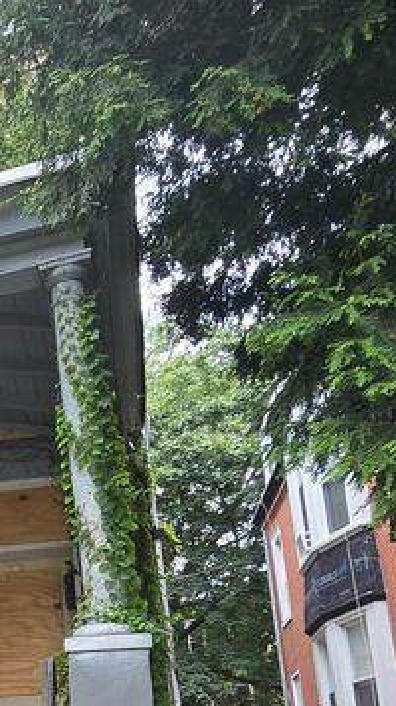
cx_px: -212
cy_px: 609
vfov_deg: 44.0
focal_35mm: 43
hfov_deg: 22.3
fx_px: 803
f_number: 2.2
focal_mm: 2.2
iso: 50
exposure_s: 1/132
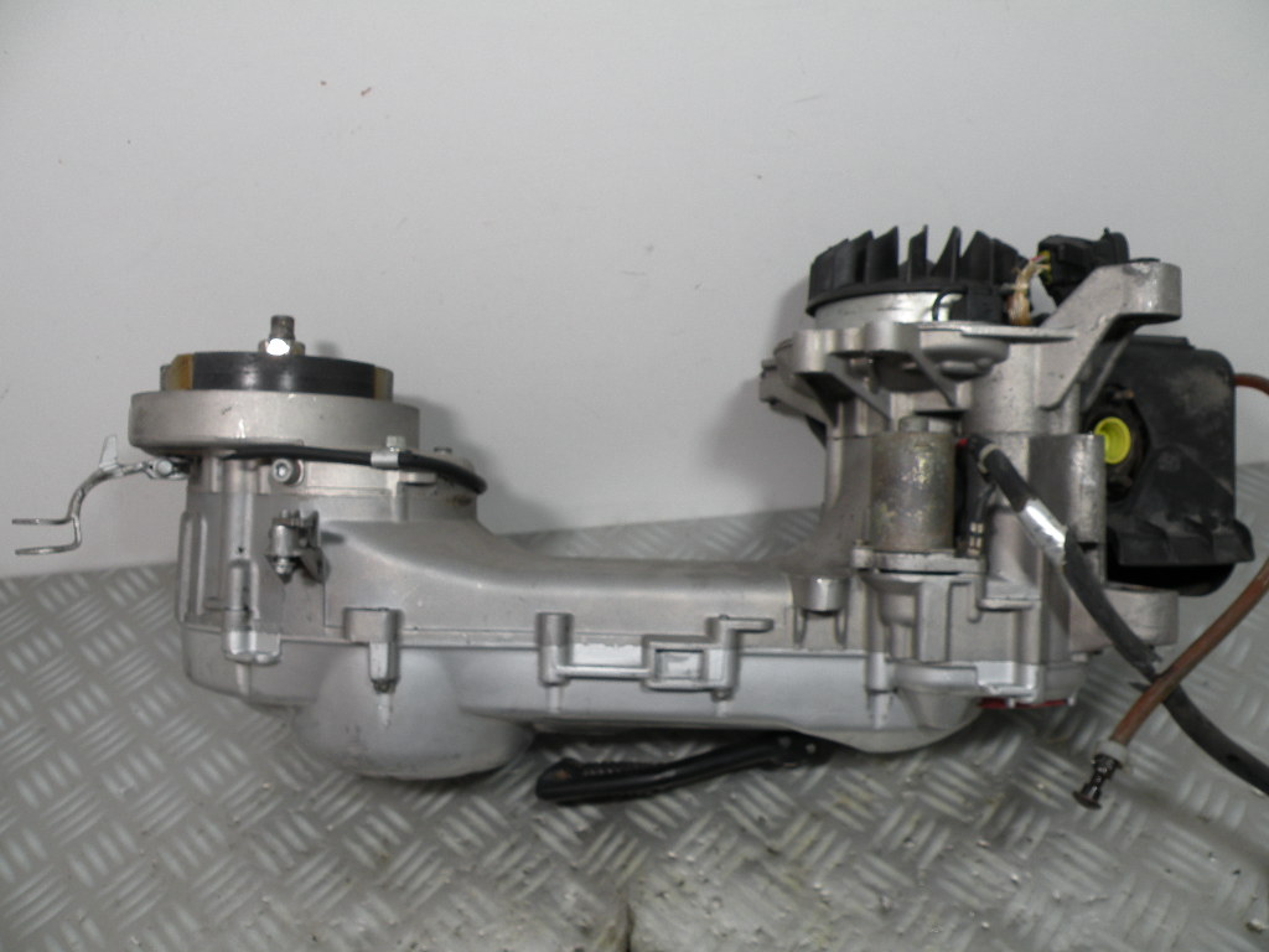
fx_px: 990
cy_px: 476
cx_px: 634
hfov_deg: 65.3
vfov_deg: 51.4
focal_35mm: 27
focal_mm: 4.7
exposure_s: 1/81.1
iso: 64
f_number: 3.5
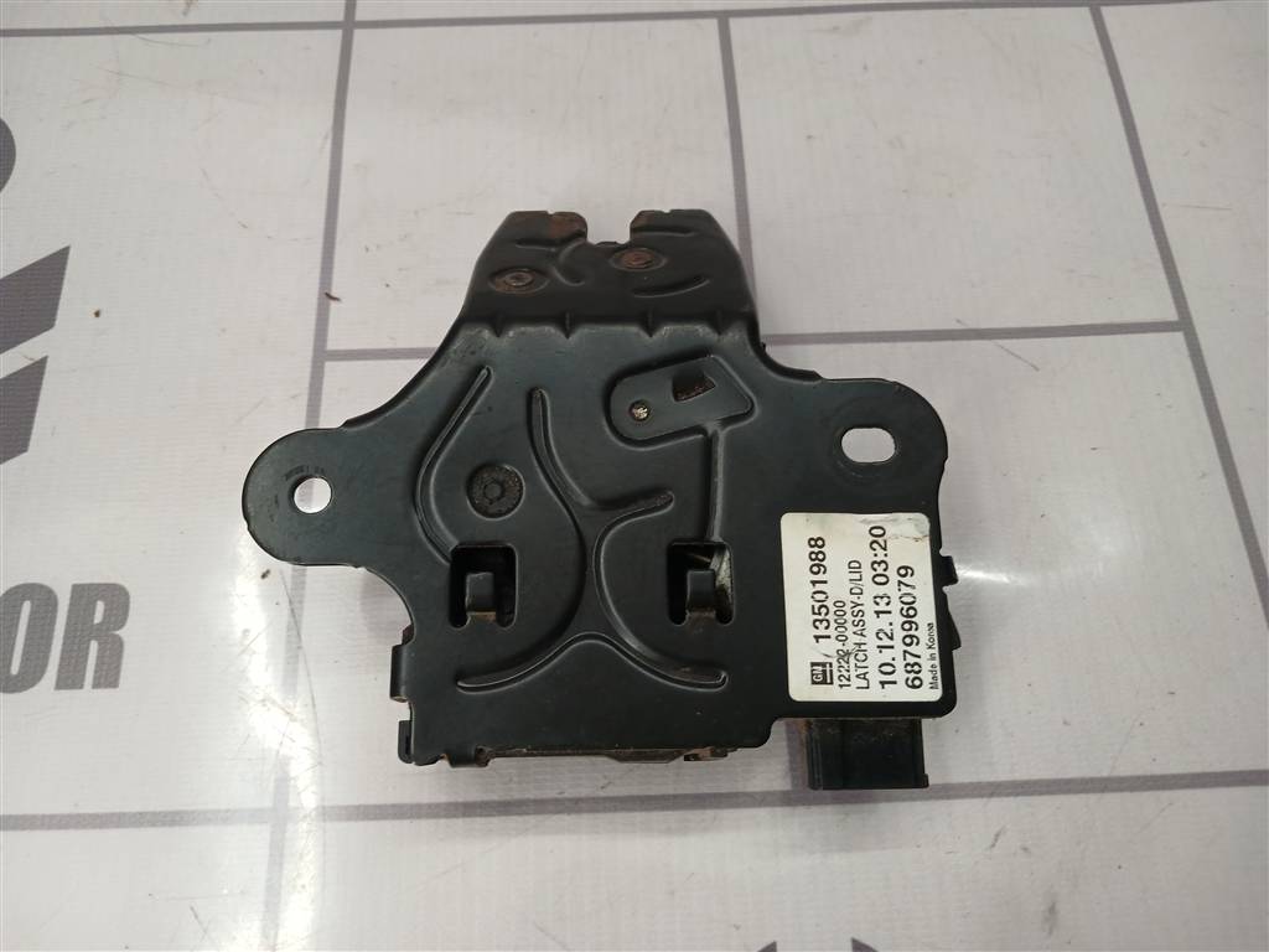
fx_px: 990
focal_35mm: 27
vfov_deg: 51.4
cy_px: 476
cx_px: 634
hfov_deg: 65.3
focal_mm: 4
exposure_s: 1/50
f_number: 1.8
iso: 80
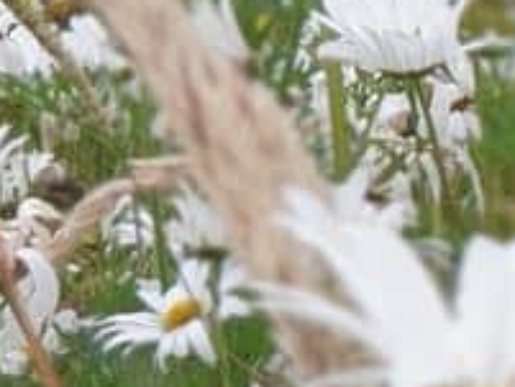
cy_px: 620
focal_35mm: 413
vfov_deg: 3.6
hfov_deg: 4.6
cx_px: 1489
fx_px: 6148
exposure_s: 1/371
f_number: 2.4
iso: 100
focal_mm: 6
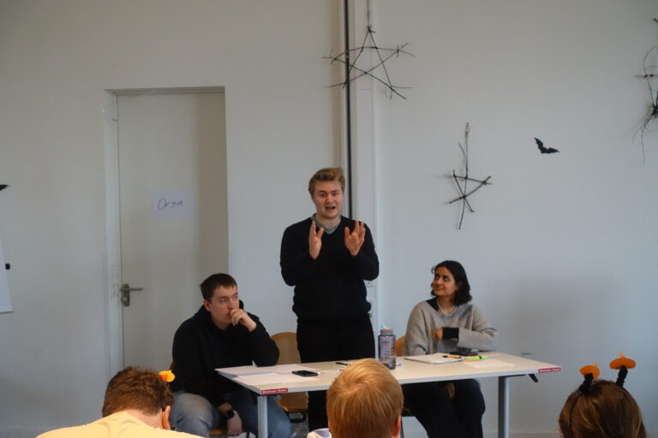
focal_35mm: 70
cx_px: 329
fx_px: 1279
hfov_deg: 28.8
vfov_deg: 19.5
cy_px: 219
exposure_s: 1/80
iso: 1600
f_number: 4
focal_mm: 25.7
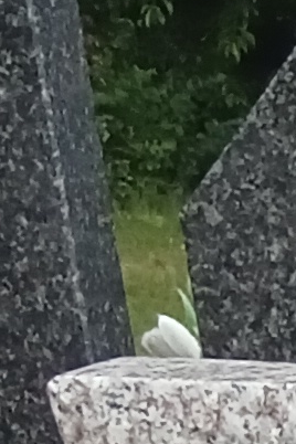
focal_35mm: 228
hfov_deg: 4.8
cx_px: 1536
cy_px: 1247
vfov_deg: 8.0
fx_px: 2812
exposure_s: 1/355
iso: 200
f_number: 2
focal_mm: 2.79
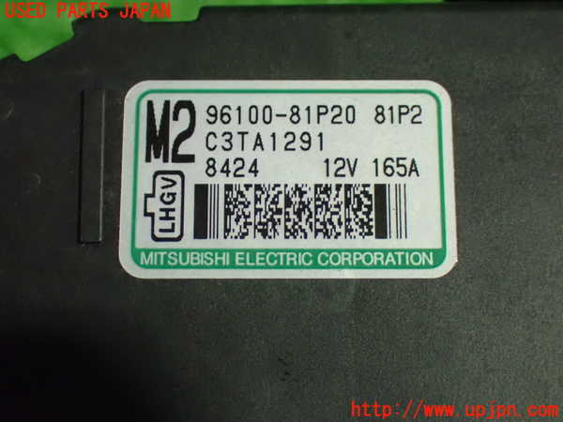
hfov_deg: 27.4
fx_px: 1155
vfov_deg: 20.7
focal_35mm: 71
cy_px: 211
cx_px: 282
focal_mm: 12.73
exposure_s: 1/30
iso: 1600
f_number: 3.9
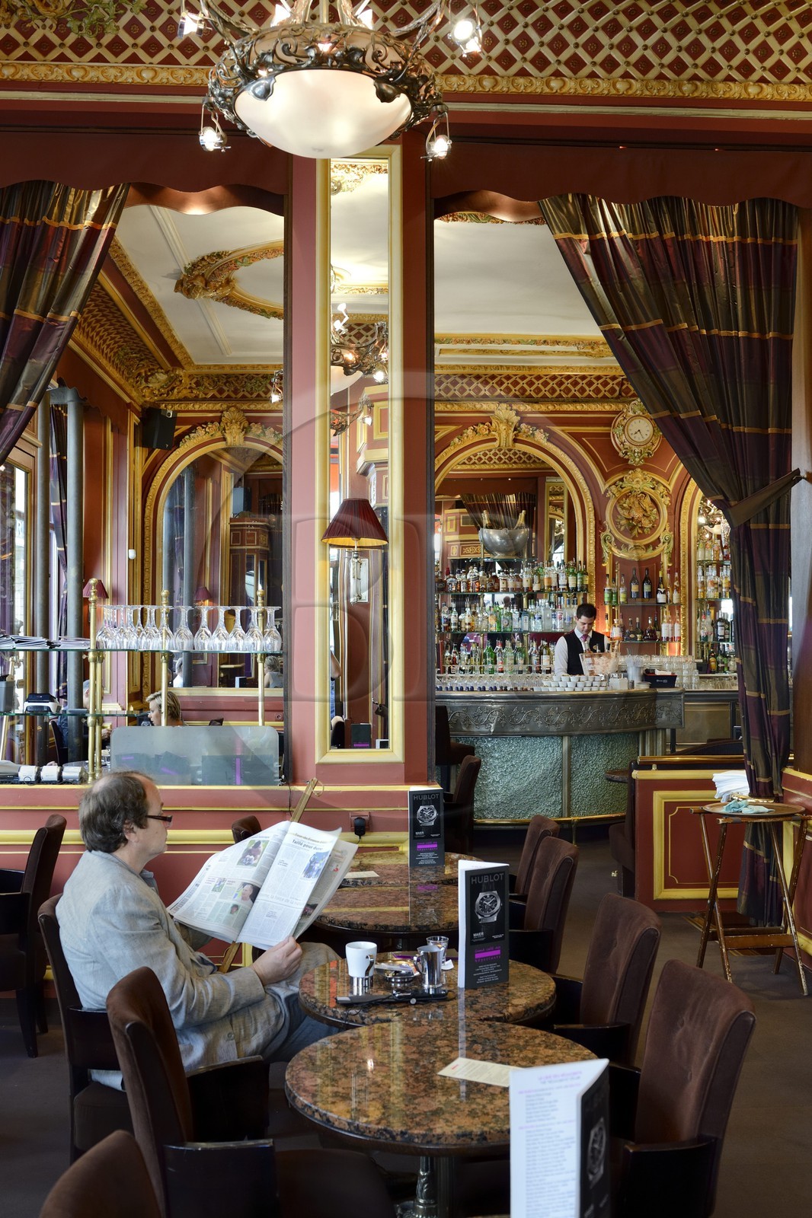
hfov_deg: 37.8
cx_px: 406
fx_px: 1185
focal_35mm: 35
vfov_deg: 54.4
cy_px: 609
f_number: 6.3
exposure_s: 1/30
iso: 800
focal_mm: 35
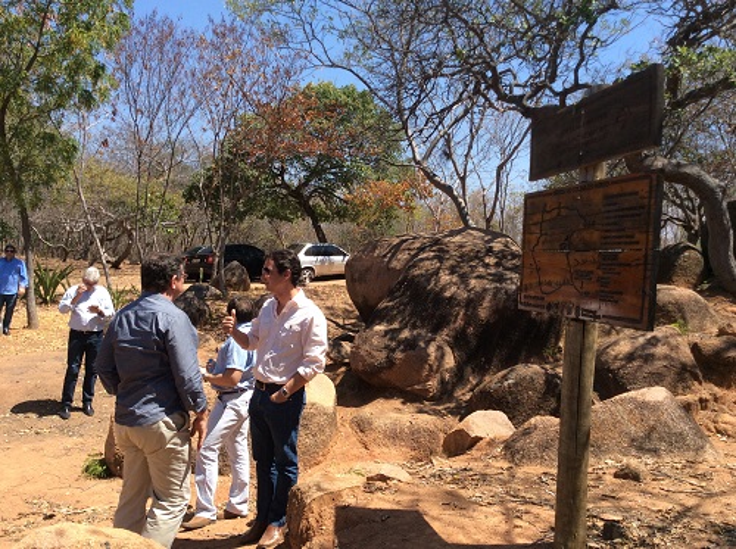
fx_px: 679
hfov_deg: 56.9
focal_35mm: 32
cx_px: 368
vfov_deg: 44.0
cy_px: 274
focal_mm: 3.3
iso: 32
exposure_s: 1/817
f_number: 2.4
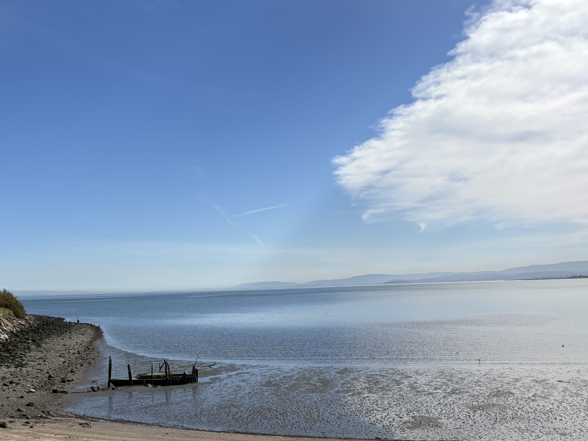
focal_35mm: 38
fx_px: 645
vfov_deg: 37.2
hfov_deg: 48.1
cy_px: 305
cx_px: 191
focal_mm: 5.96
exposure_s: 1/5348
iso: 50
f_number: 1.6
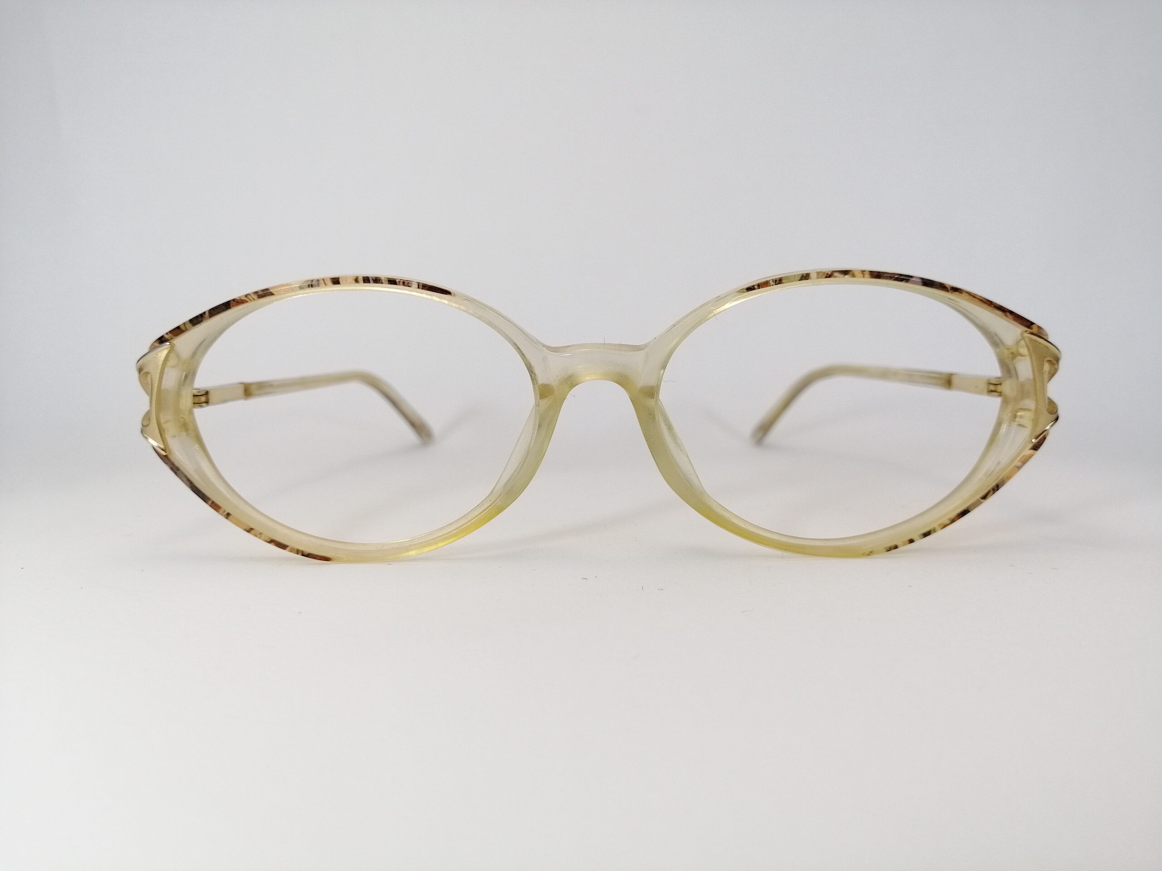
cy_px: 436
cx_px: 581
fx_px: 906
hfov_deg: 65.3
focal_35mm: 27
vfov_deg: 51.4
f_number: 1.8
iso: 50
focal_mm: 3.95
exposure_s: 1/149
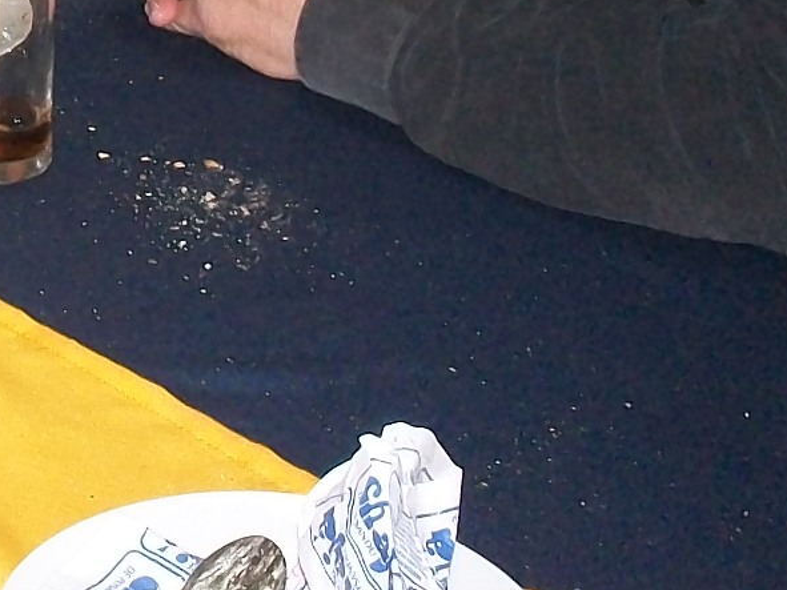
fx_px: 2910
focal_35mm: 128
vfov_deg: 11.1
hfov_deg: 14.6
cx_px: -286
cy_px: -300
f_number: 4.5
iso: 250
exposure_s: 1/30
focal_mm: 6.3
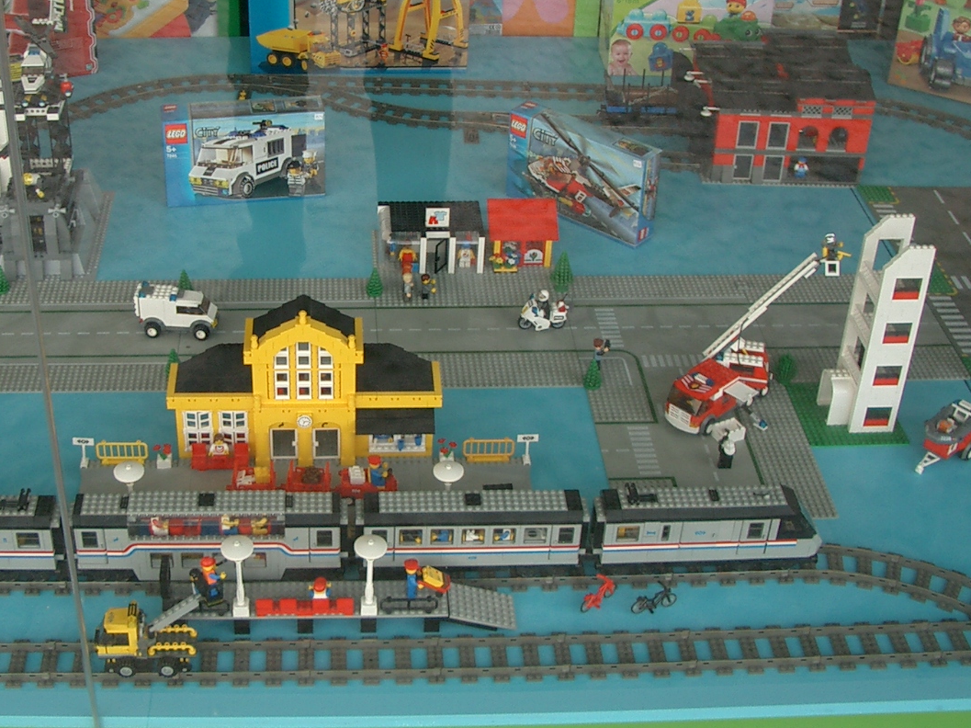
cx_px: 356
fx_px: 1486
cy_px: 300
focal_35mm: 53
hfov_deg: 36.0
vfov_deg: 27.5
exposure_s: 1/250
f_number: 2.6
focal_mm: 5.8
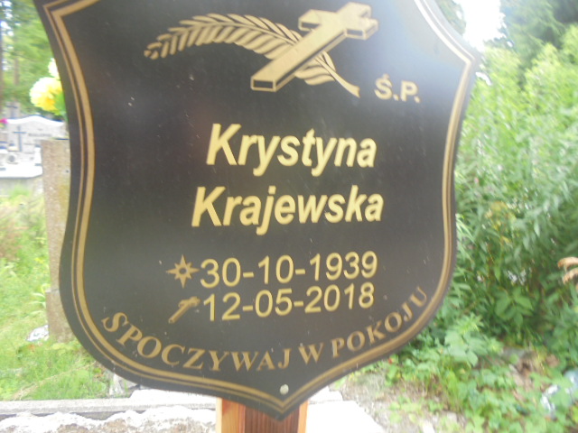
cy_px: 216
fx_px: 434
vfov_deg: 53.1
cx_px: 289
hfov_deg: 67.3
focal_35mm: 26
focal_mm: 4.6
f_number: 3.5
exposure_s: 1/40
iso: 100
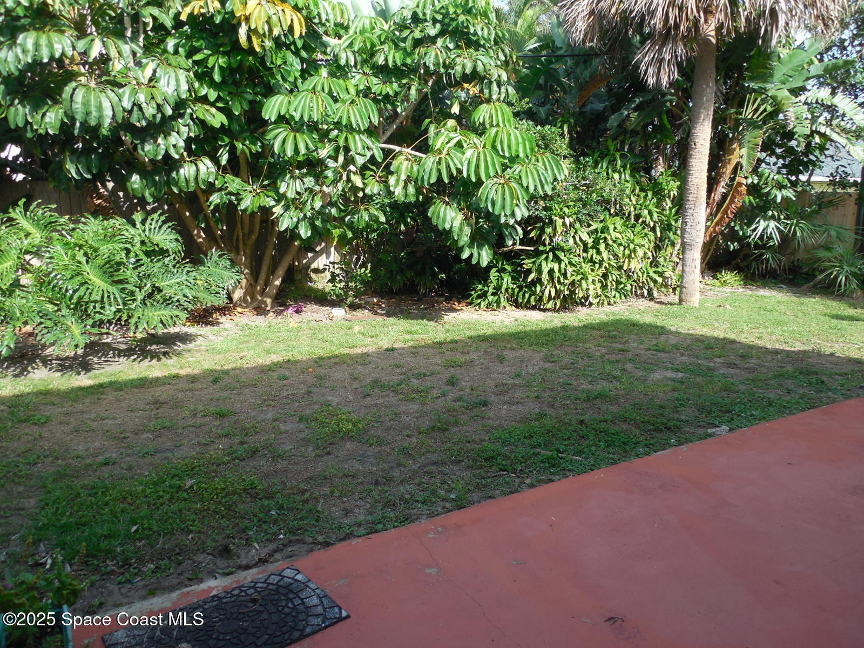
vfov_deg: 54.9
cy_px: 324
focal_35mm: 25
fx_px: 624
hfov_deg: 69.4
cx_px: 432
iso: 125
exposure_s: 1/320
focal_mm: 4.5
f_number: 3.3
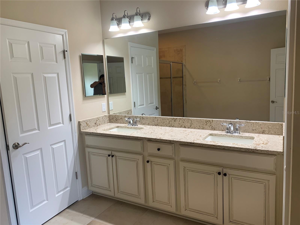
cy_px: 112
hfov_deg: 67.3
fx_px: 225
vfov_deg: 53.1
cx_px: 150
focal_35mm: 26
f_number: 1.8
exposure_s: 1/60
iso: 64
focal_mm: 4.25
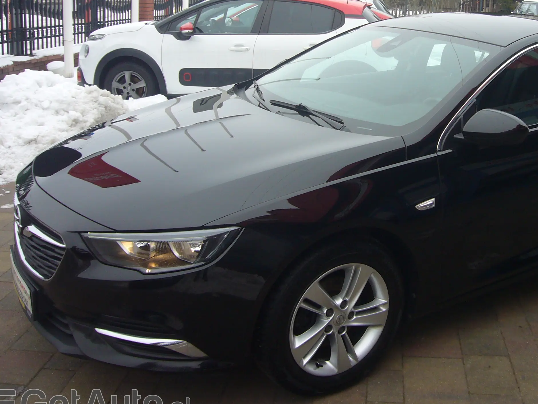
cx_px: 385
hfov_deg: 43.7
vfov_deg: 34.0
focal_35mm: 42
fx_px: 653
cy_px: 126
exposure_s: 1/100
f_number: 2.8
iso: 80
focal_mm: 4.6
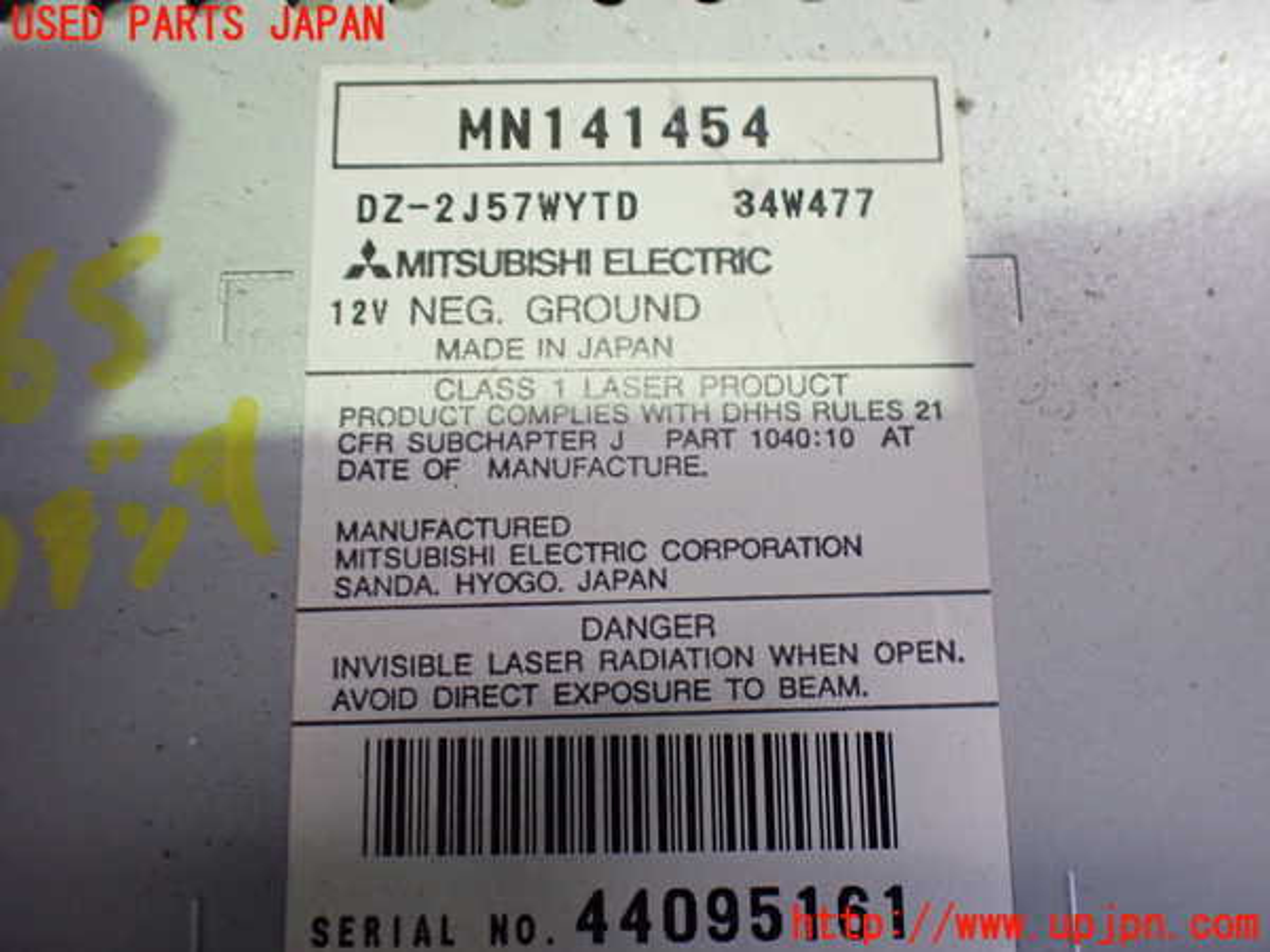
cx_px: 635
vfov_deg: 46.8
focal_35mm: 30
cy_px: 476
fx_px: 1101
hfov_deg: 60.0
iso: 800
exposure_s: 1/60
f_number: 2.3
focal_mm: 5.4
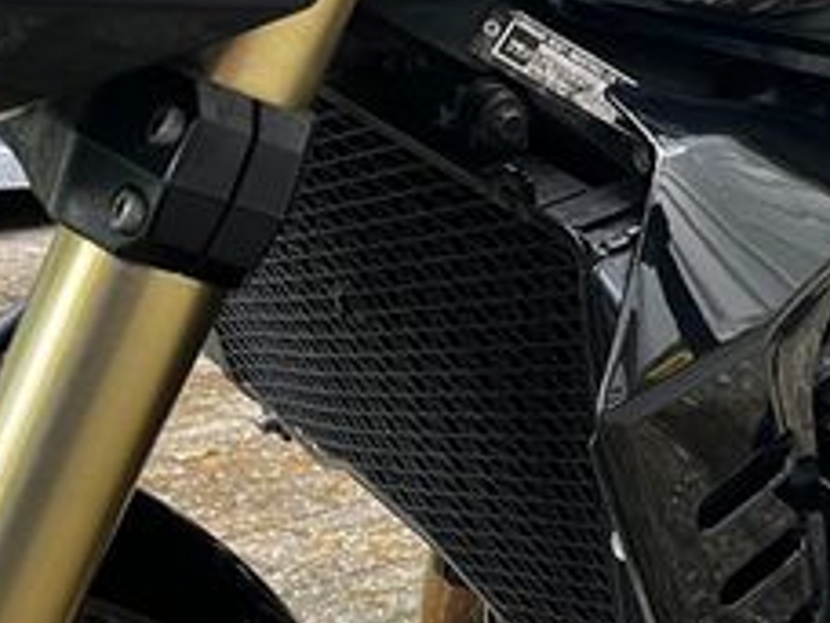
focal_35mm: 73
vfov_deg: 20.1
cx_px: 994
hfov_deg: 24.2
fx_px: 1750
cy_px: 240
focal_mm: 5.1
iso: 200
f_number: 1.6
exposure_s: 1/60
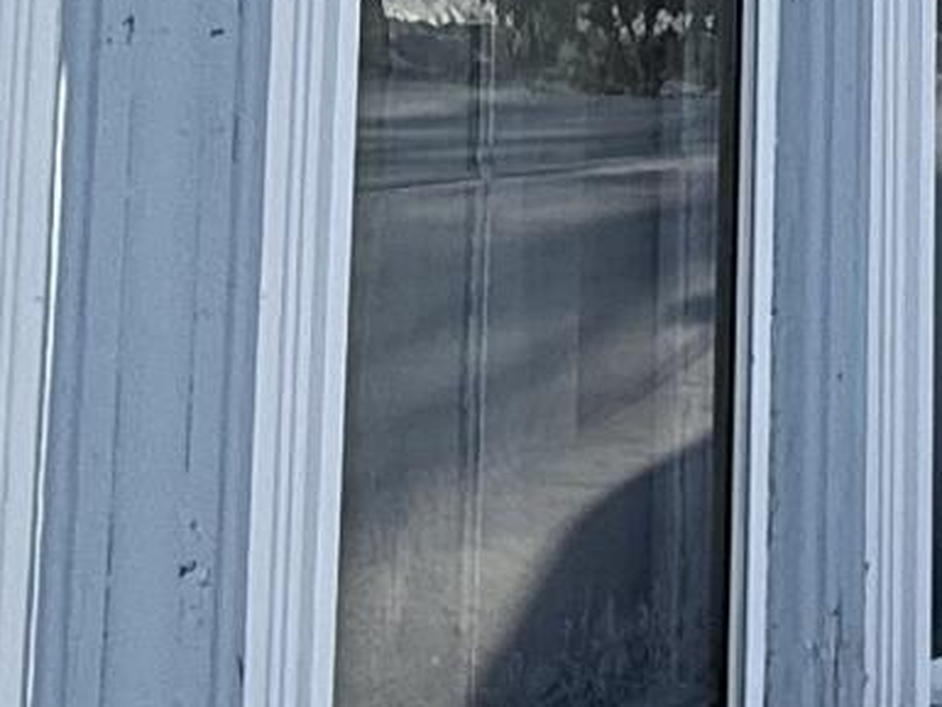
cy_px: -572
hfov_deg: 17.7
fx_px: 2967
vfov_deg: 12.4
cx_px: 908
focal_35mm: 109
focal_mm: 2.22
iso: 50
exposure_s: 1/651
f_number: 2.2
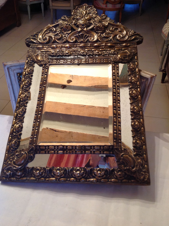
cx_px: 83
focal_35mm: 36
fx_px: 235
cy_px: 110
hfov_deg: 39.6
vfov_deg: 51.4
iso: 125
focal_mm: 4.28
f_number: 2.4
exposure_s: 1/15
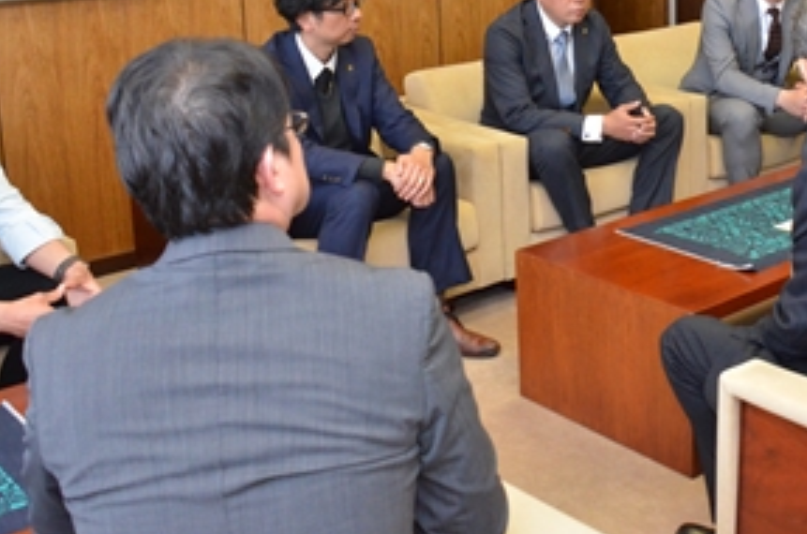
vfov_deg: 24.0
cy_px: 80
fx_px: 1227
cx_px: 565
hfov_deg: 35.9
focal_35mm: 55
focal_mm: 21
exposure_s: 1/250
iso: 3200
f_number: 5.6
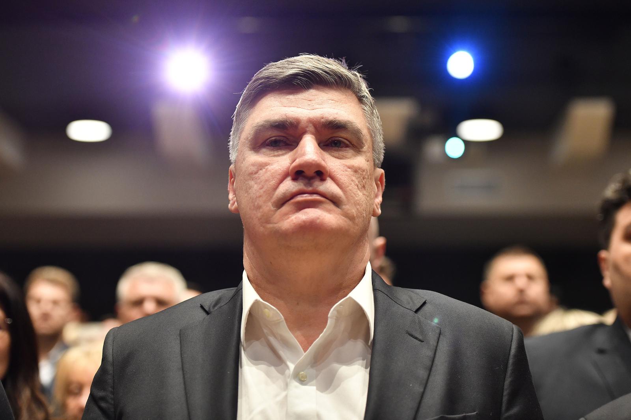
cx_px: 316
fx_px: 1227
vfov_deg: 19.4
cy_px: 210
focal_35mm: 70
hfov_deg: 28.8
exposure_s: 1/160
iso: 2000
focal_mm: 70
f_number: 4
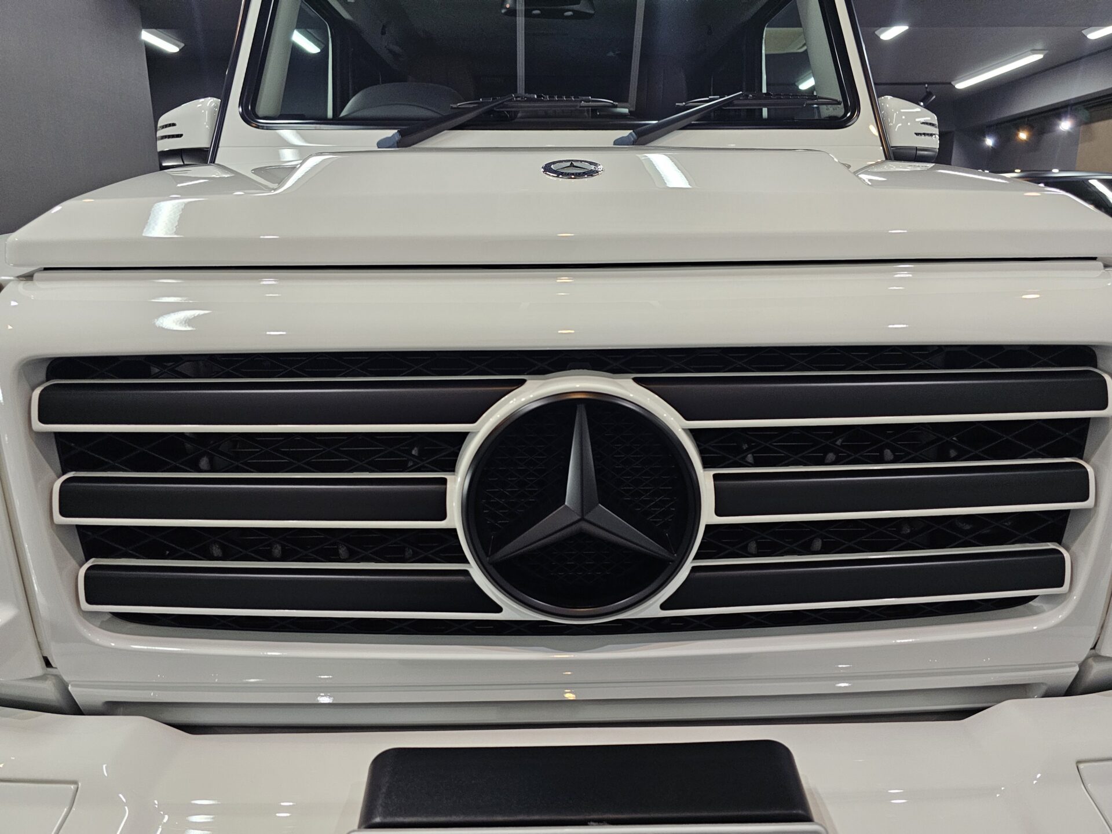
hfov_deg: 73.9
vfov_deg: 58.9
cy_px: 417
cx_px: 556
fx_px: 739
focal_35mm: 23
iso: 320
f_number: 1.7
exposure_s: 1/359
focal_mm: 6.3
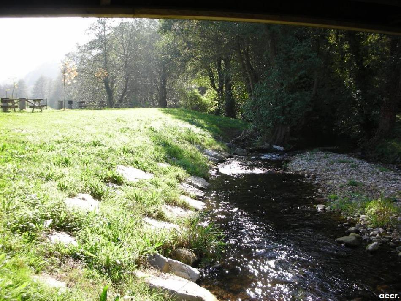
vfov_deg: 40.7
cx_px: 200
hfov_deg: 52.6
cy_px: 150
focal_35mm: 35
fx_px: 406
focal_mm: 5.8
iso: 50
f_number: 3
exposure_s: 1/141
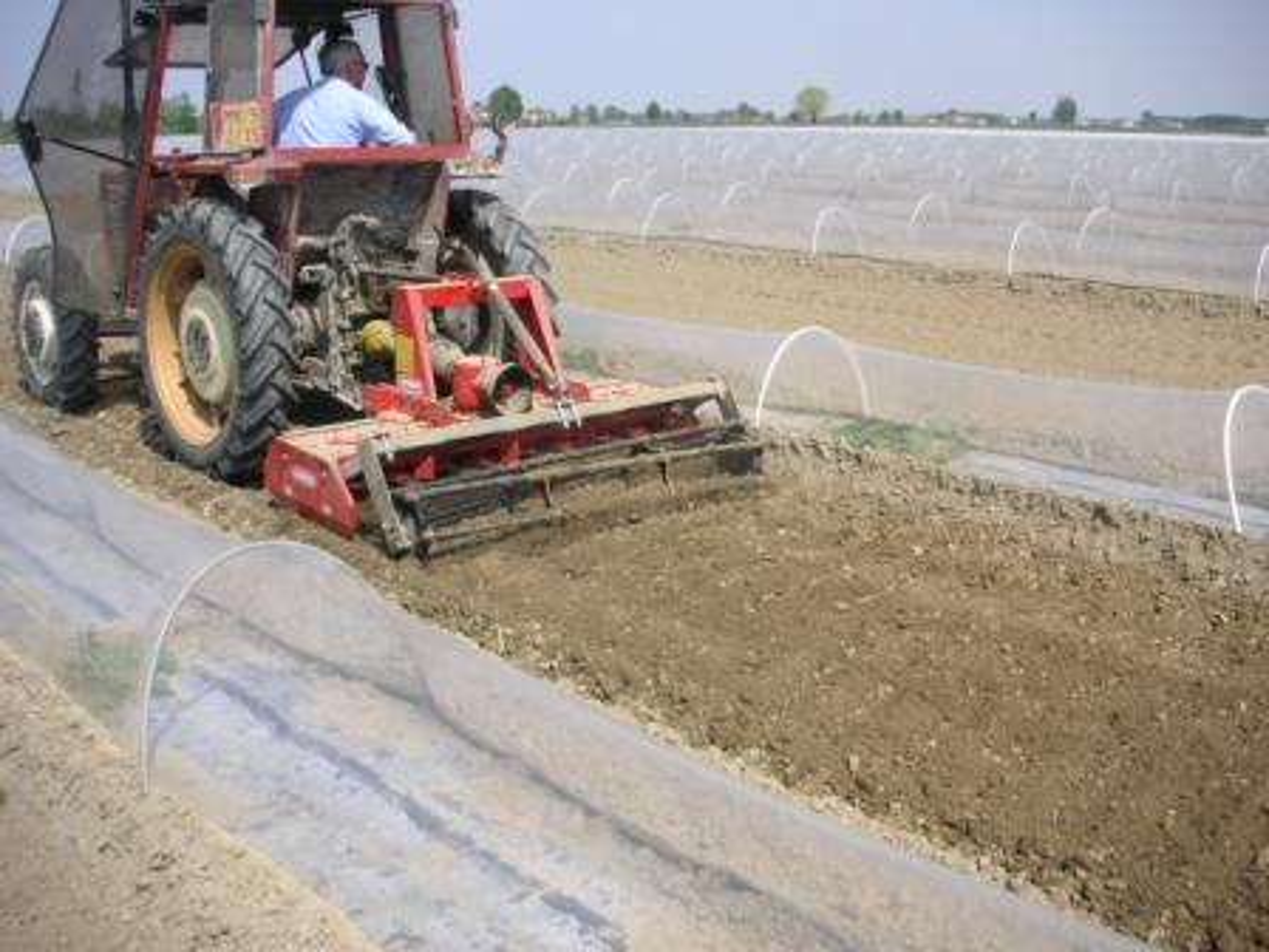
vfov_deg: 38.7
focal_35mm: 37
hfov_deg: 50.1
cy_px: 476
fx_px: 1356
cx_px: 634
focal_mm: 6.1
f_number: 6.7
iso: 50
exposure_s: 1/180
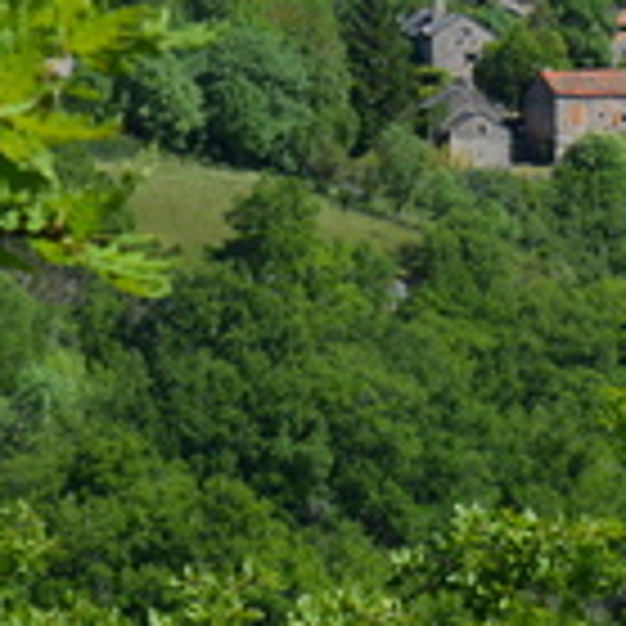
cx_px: 811
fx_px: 5401
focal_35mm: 264
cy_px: -162
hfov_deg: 6.6
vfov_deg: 6.6
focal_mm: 48
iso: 100
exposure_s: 1/250
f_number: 8
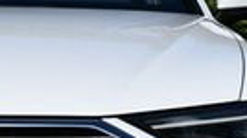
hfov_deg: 6.7
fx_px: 2093
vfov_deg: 3.8
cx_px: -74
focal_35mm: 320
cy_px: 79
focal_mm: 32
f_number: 10
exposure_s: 1/400
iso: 100
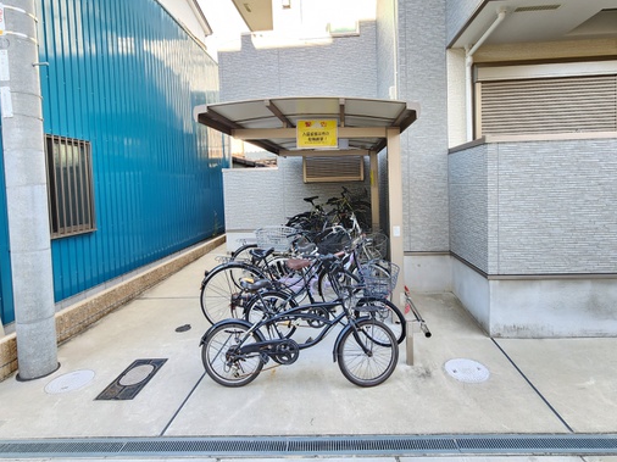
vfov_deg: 71.3
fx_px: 321
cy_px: 202
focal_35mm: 18
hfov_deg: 87.7
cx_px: 322
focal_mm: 2.2
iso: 100
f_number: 2.2
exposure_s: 1/100
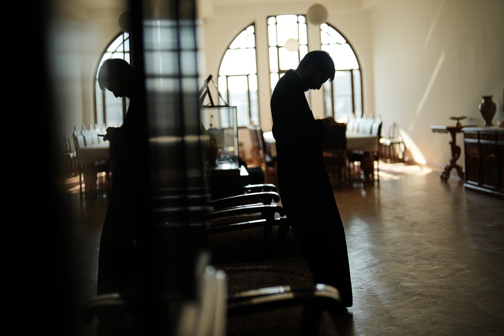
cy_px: 168
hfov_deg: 39.6
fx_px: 700
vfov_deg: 27.0
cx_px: 252
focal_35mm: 50
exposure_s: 1/2000
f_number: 1.2
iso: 200
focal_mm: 50
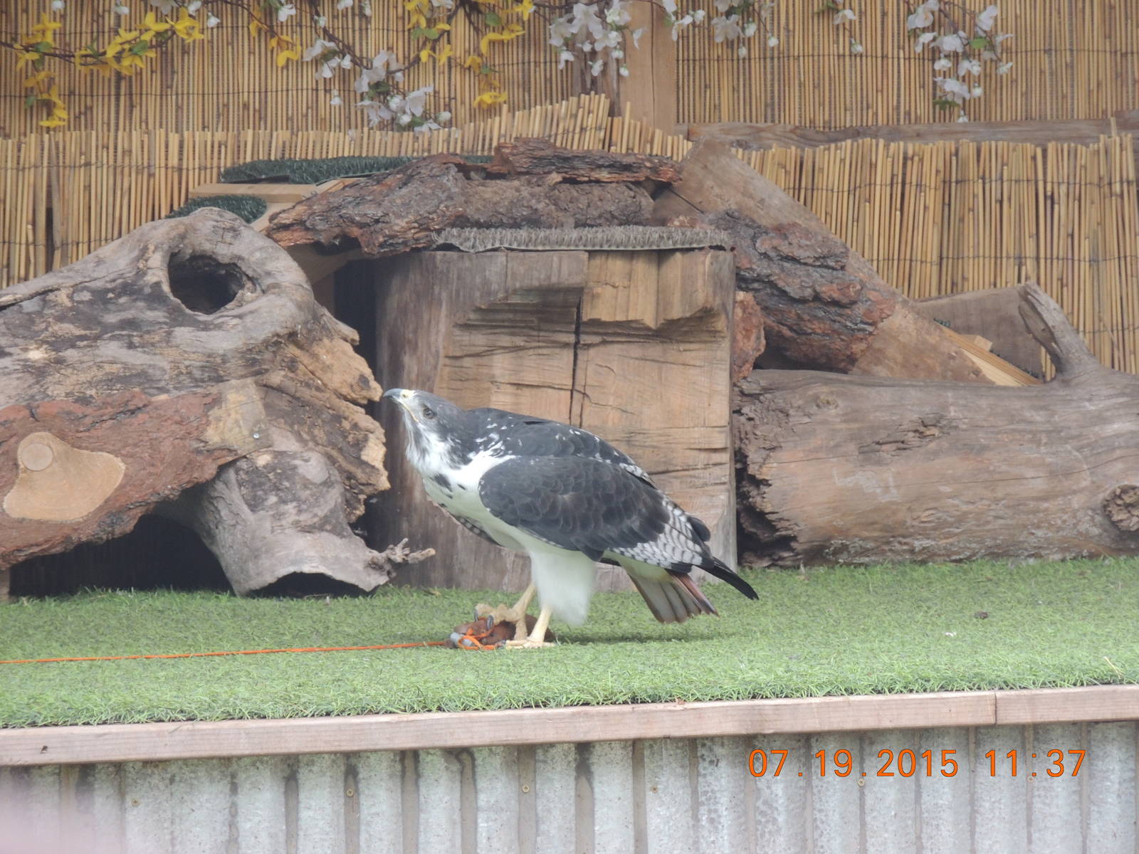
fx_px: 13162
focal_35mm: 400
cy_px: 427
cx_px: 570
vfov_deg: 3.7
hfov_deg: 5.0
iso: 400
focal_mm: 71.3
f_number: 4.8
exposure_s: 1/125
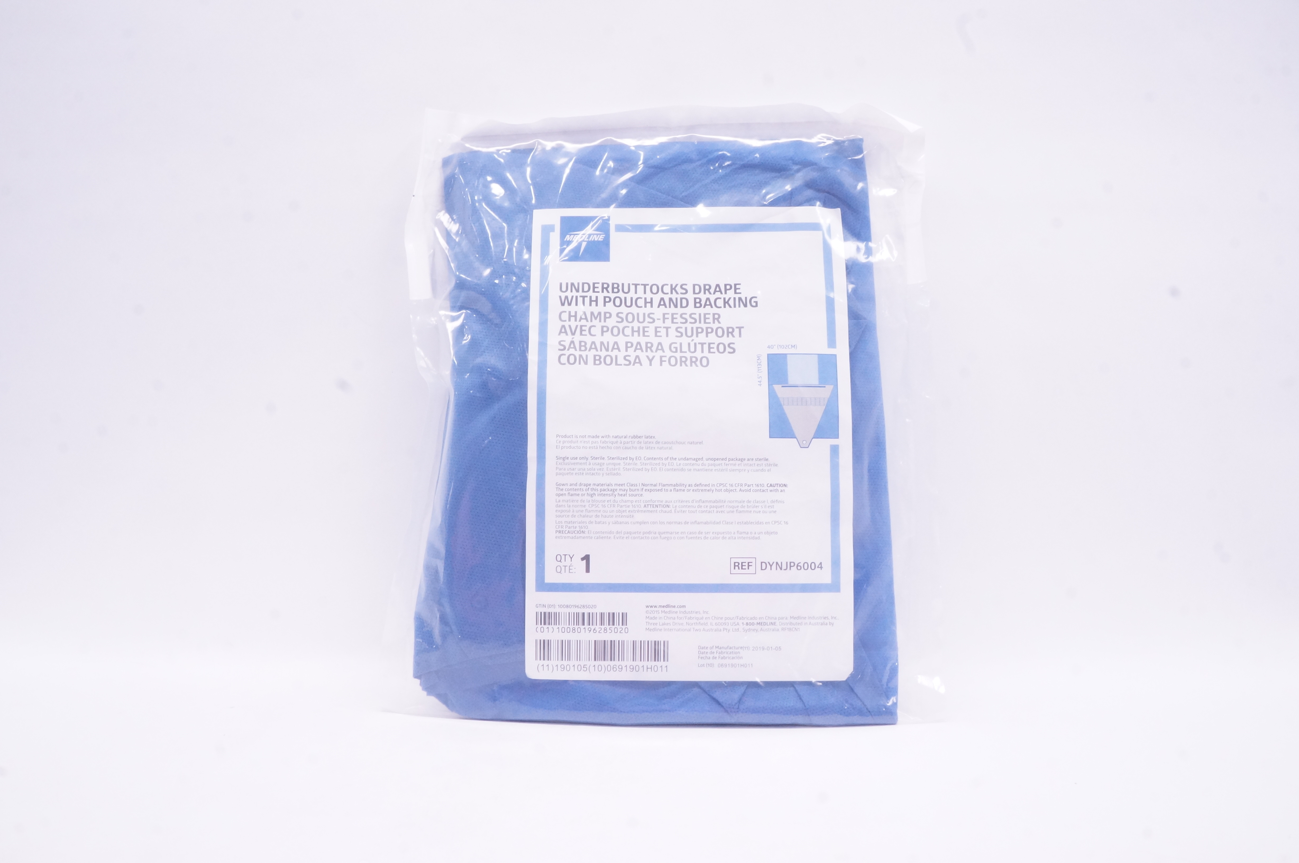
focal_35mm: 27
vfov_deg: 47.8
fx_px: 973
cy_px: 432
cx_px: 650
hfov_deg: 67.4
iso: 1600
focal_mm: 18
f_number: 18
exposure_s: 1/25
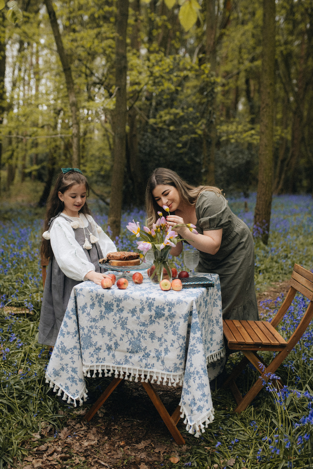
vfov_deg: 54.4
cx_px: 156
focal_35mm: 35
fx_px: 456
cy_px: 234
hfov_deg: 37.9
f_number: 2.5
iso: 400
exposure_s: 1/640
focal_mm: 35
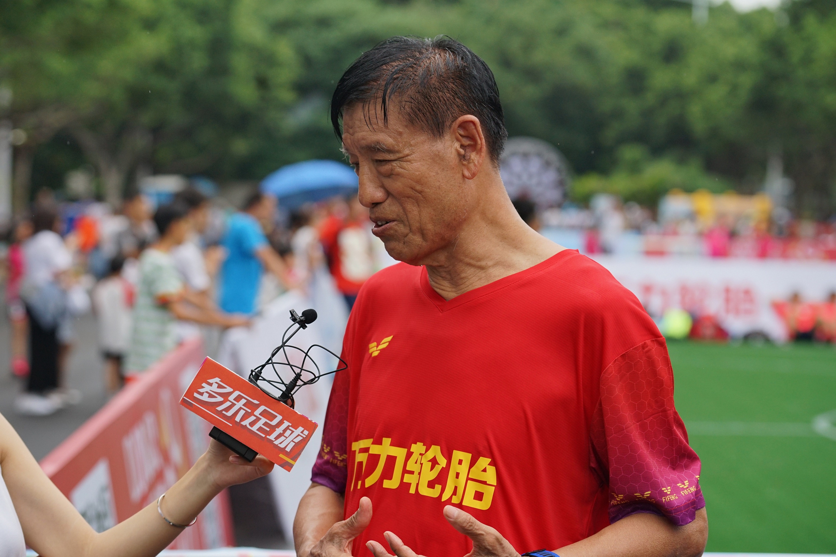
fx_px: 2507
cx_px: 418
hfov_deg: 18.9
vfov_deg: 12.7
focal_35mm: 108
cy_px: 278
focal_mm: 108
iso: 500
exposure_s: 1/1000
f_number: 5
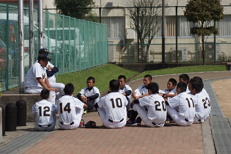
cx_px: 116
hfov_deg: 11.4
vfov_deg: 7.6
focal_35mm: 180
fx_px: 1154
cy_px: 77
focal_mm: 120
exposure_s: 1/500
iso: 100
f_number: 9
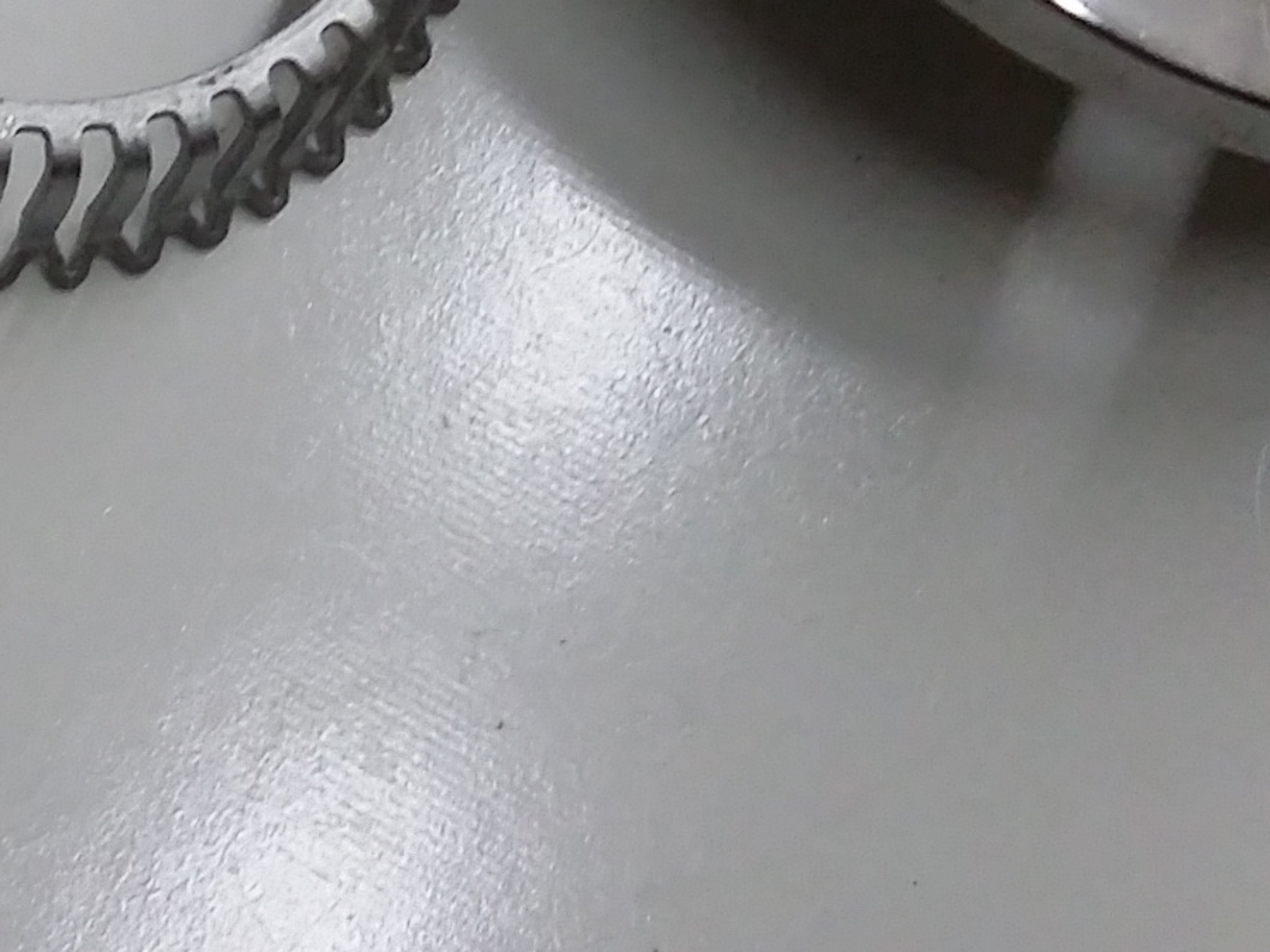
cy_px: -34
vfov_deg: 12.6
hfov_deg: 16.6
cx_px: -40
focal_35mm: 116
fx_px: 4256
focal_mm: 3.4
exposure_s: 1/30
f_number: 2.4
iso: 160
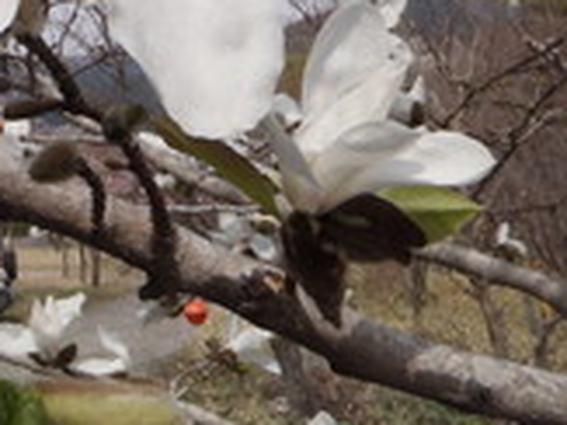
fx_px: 1408
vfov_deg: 16.3
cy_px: -110
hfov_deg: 22.1
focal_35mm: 86
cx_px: 38
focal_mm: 5
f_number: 5.6
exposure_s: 1/400
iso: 80
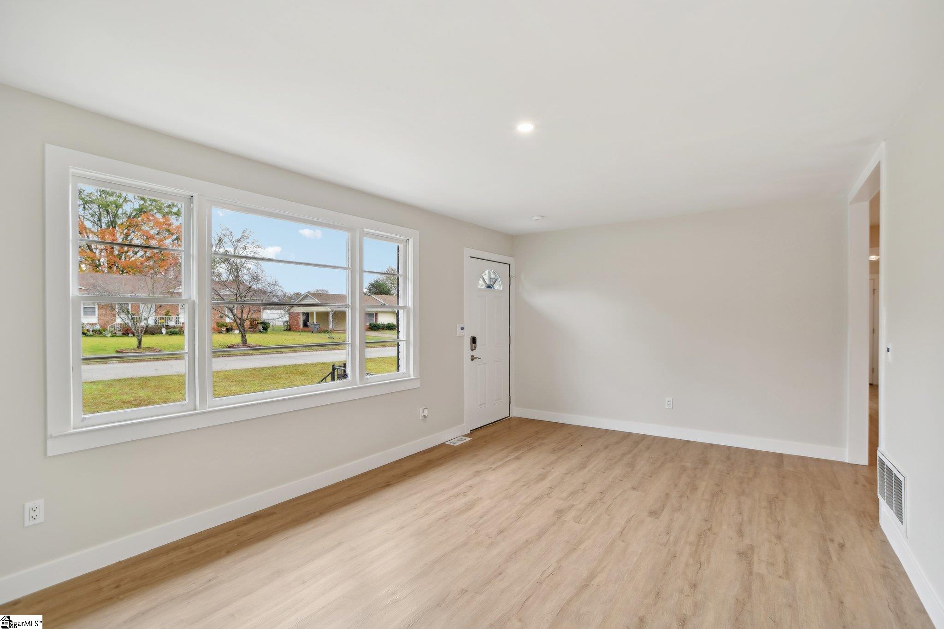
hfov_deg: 100.4
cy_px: 314
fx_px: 393
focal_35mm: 15
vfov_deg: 77.3
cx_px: 472
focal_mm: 15
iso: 100
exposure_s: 1/30
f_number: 8
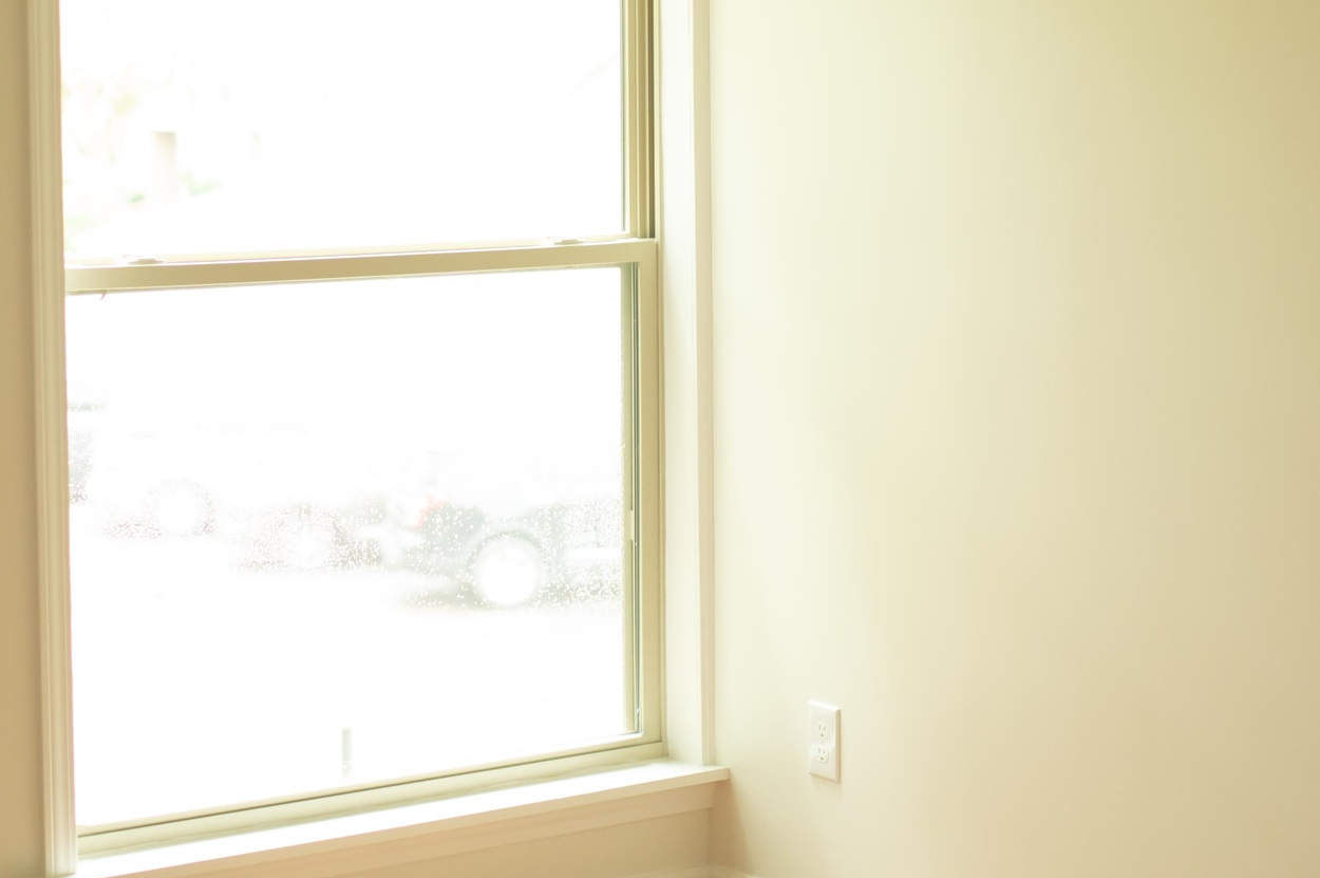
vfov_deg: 15.8
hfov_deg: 23.7
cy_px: 200
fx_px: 3150
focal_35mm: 86
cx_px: 676
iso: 1000
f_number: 1.8
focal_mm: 35
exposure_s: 1/800
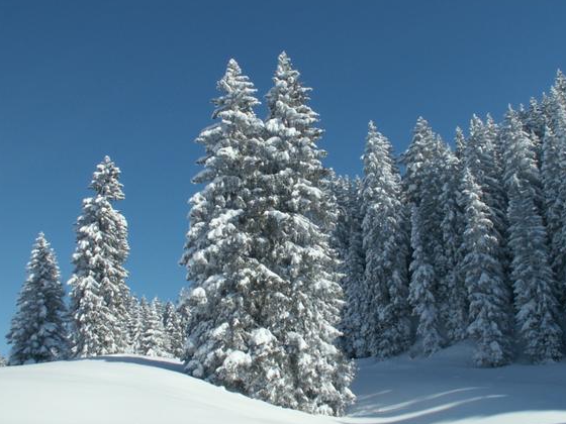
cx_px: 319
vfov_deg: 35.9
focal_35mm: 40
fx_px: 654
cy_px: 200
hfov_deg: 46.7
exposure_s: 1/250
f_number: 8
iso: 50
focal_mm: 5.86
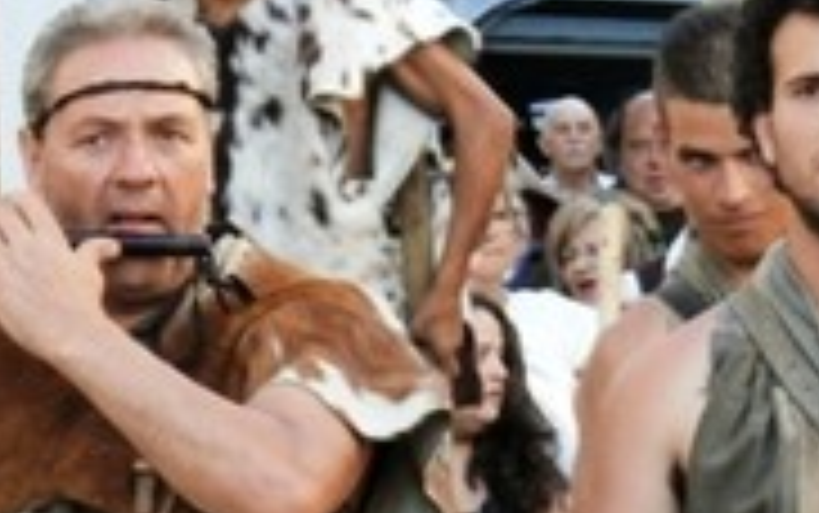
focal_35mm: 448
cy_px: 511
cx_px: 315
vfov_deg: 2.9
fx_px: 10006
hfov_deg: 4.7
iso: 200
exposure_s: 1/60
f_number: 5.5
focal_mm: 27.49
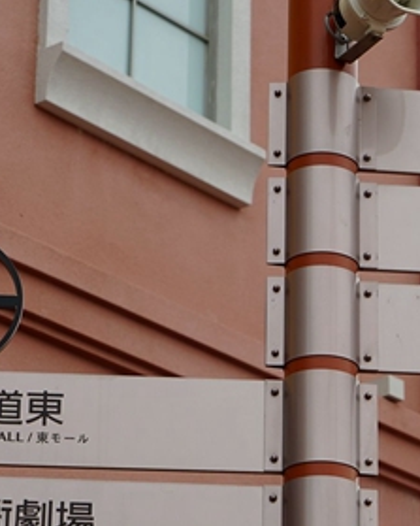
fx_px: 2456
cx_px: 416
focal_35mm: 158
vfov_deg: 12.2
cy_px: 291
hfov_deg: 9.7
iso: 100
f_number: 9
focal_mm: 69
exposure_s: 1/125
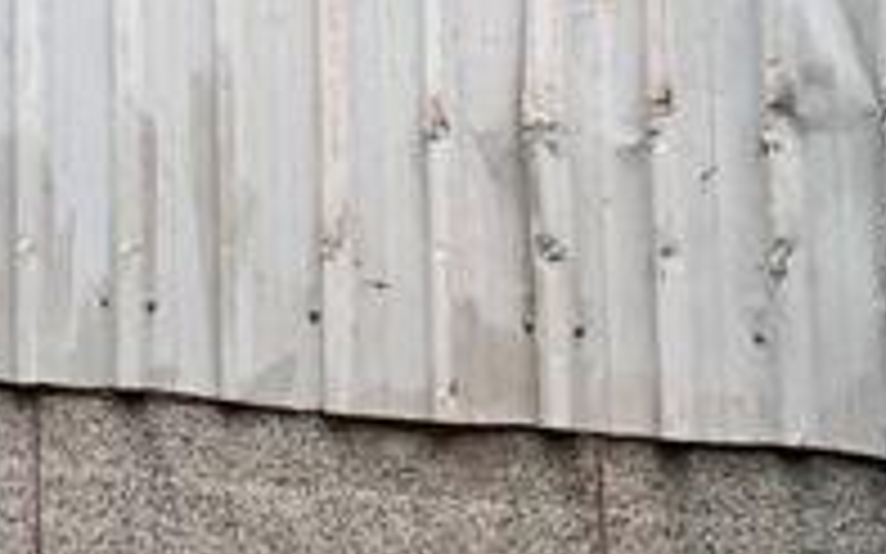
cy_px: -703
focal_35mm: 134
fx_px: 3235
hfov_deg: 14.5
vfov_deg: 9.0
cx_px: -463
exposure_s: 1/92
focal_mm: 4.25
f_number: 1.8
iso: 100
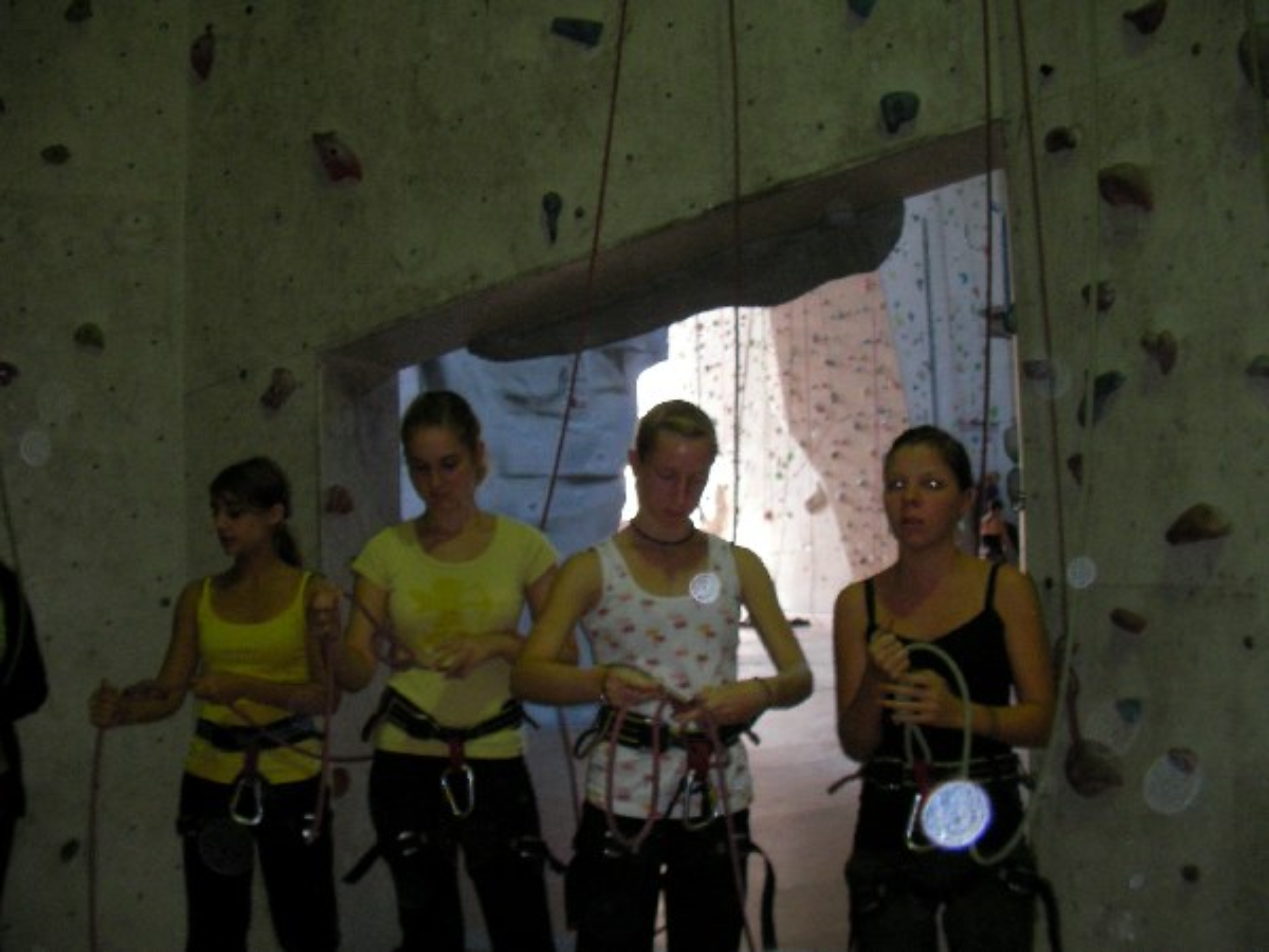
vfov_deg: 35.1
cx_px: 634
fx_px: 1503
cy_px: 476
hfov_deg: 45.8
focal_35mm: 41
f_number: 3.5
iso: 132
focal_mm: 6.3
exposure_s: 1/30
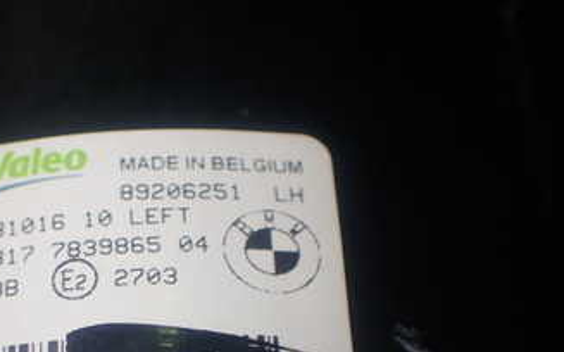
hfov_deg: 28.7
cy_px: 343
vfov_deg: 18.2
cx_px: 103
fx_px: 1075
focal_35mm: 70
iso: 100
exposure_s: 1/80
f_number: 2.5
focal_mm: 6.37
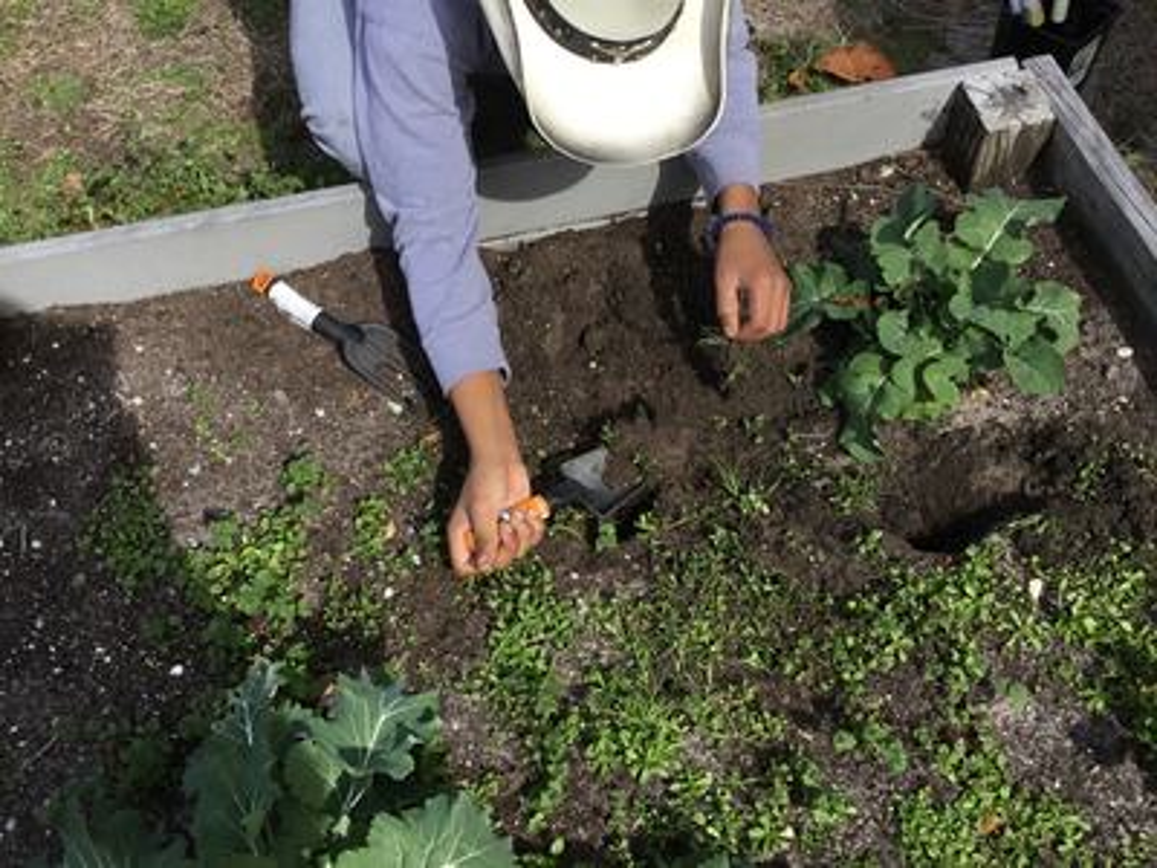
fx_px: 1036
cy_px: 434
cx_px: 578
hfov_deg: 58.4
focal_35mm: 31
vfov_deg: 45.4
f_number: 2.4
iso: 25
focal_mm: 3.3
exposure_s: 1/823
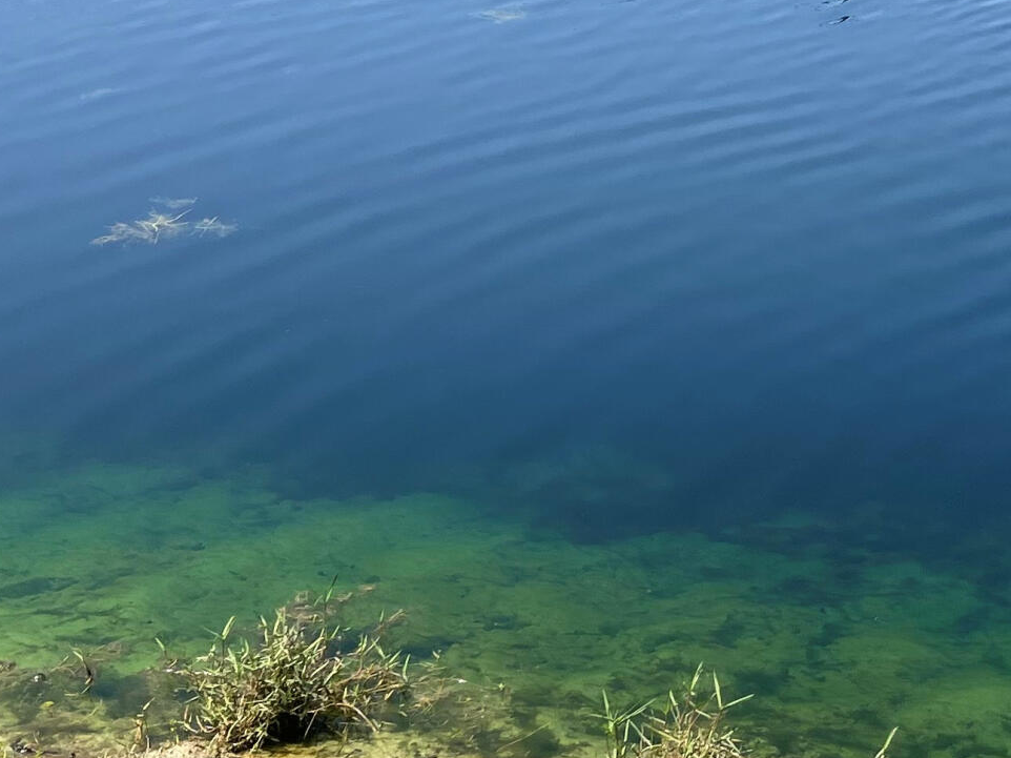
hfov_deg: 24.1
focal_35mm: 78
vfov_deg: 18.7
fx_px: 2278
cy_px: 168
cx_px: 965
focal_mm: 5.1
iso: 32
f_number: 1.6
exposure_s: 1/2165
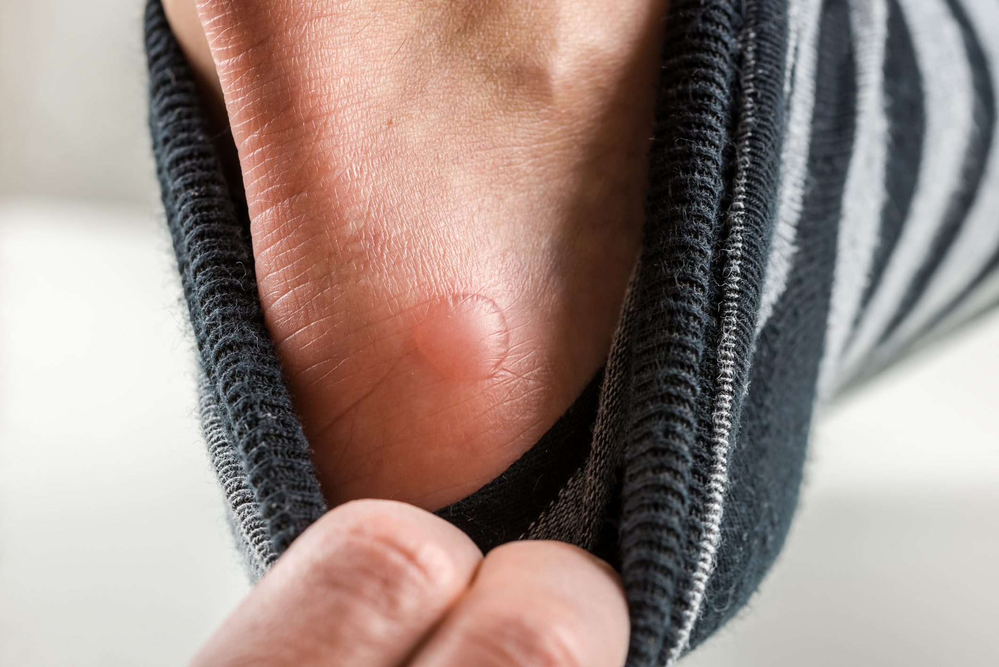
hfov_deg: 19.4
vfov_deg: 13.1
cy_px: 334
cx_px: 500
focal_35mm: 105
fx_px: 2915
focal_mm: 105
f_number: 9
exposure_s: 1/5
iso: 100
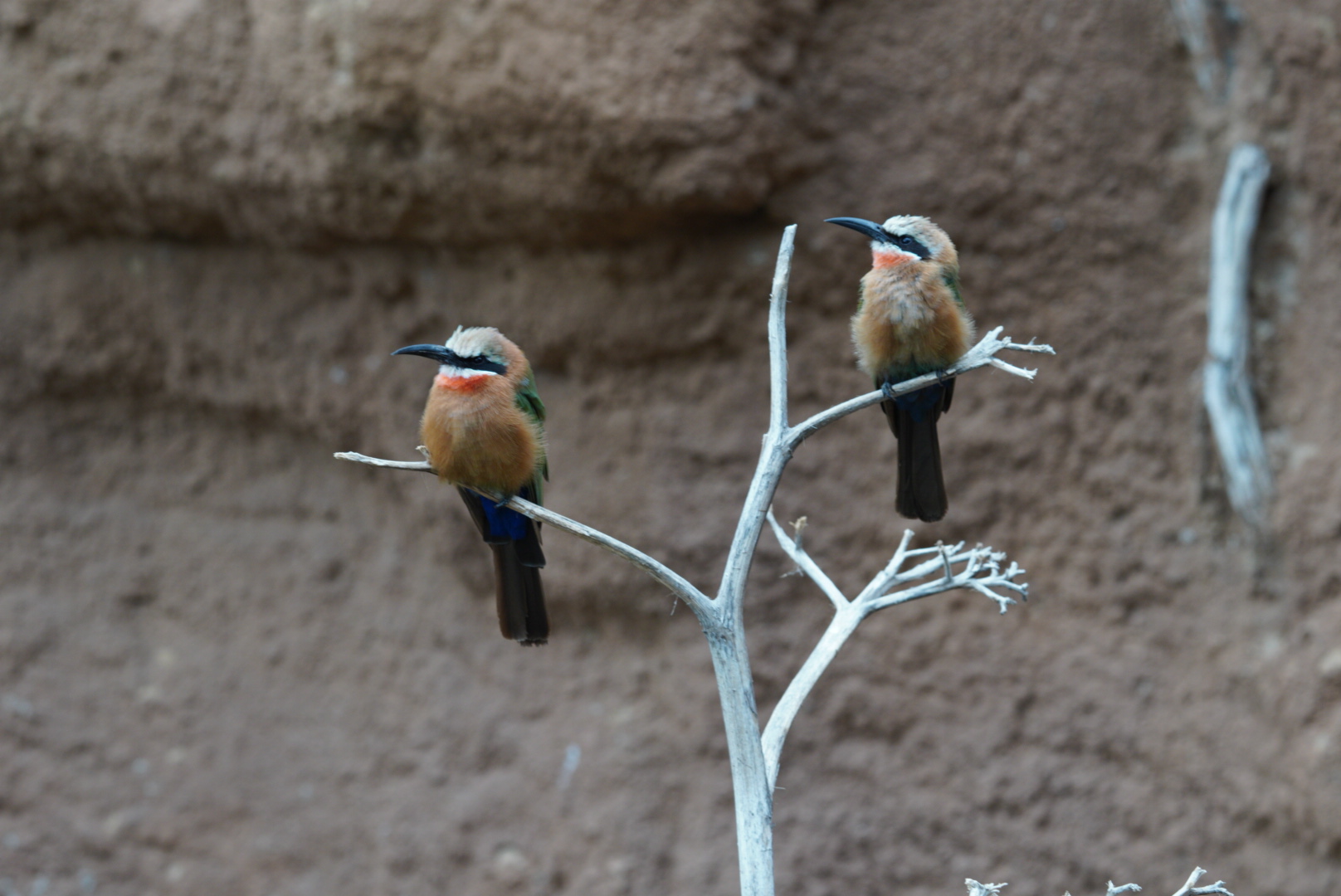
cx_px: 670
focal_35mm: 135
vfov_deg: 10.2
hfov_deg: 15.2
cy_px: 448
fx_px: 5032
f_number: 6.3
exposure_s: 1/60
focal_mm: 90
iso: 320
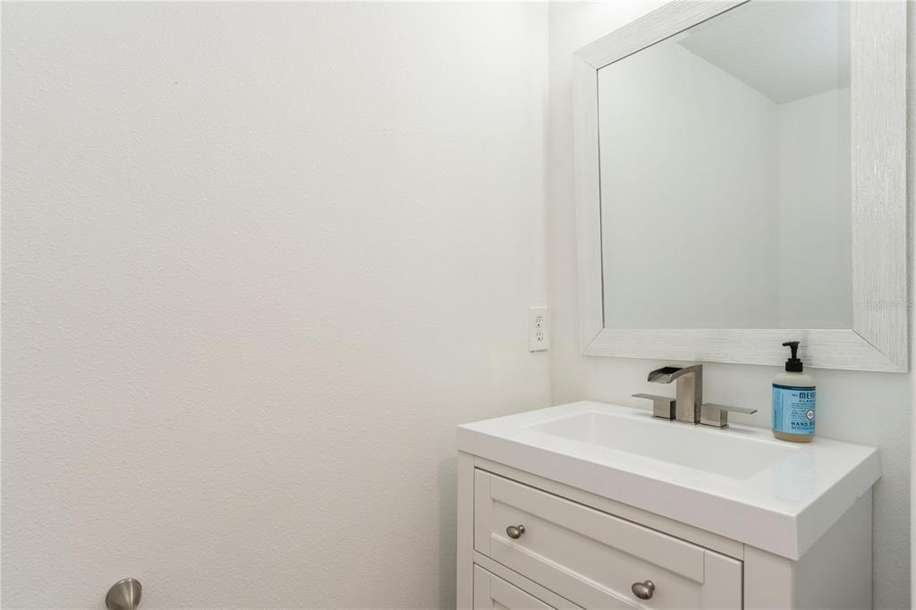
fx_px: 483
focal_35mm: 19
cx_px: 458
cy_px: 305
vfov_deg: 64.5
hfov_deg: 86.9
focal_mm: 19
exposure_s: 1/20
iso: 200
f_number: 8
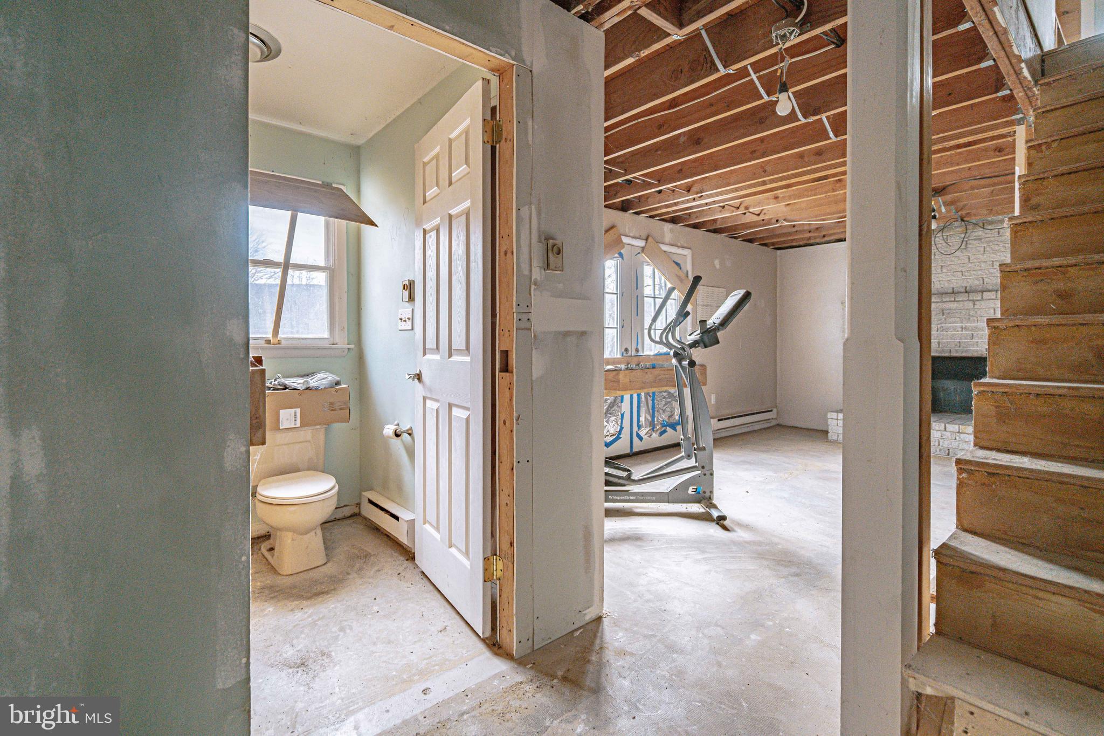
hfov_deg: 96.7
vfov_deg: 73.7
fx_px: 491
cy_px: 368
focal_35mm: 16
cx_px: 552
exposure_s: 1/1600
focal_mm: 16
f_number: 4
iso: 1250
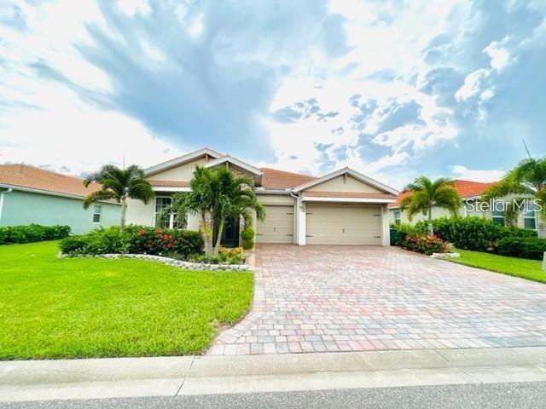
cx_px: 273
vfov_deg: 89.9
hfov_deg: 106.2
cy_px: 204
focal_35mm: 13
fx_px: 205
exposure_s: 1/1783
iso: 32
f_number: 1.8
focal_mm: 1.57
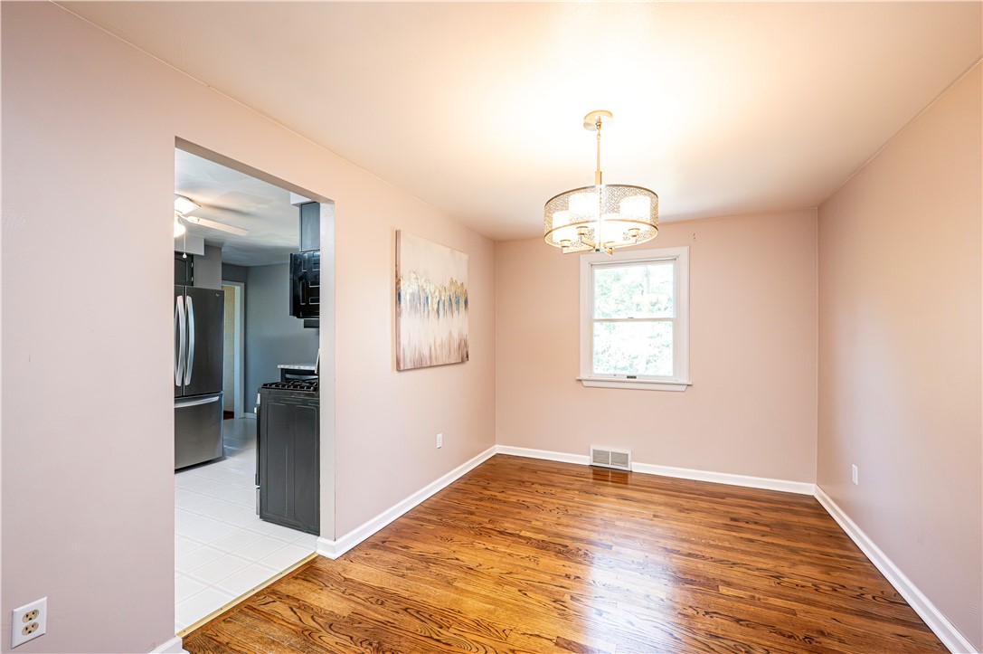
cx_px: 492
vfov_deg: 81.1
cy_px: 327
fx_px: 382
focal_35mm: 14
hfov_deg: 104.3
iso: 6400
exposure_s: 1/160
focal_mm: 14
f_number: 9
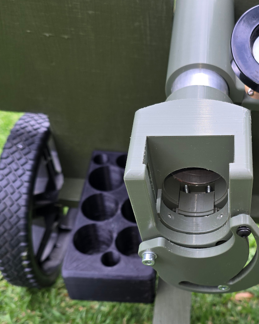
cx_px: 209
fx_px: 412
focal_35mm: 43
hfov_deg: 33.8
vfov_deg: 42.4
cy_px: 212
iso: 20
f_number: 1.7
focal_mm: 6.3
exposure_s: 1/100
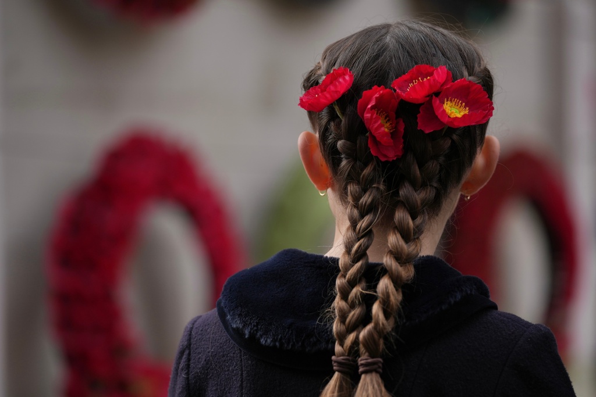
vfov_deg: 9.7
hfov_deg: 14.4
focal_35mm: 142
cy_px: 198
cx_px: 298
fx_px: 2351
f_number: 2.8
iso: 250
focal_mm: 142
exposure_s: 1/1000
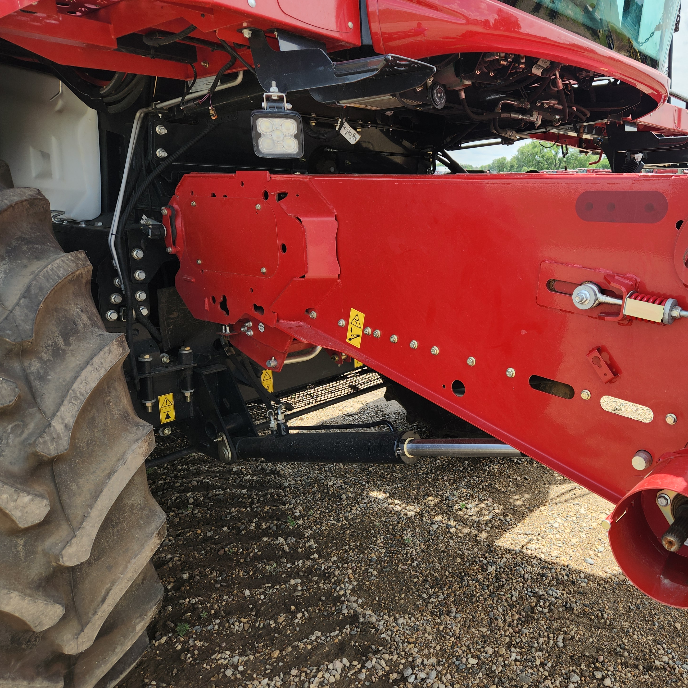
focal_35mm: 28
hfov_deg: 56.0
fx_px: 630
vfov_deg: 57.3
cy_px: 345
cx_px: 464
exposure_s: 1/468
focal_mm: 5.4
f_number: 1.8
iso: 20
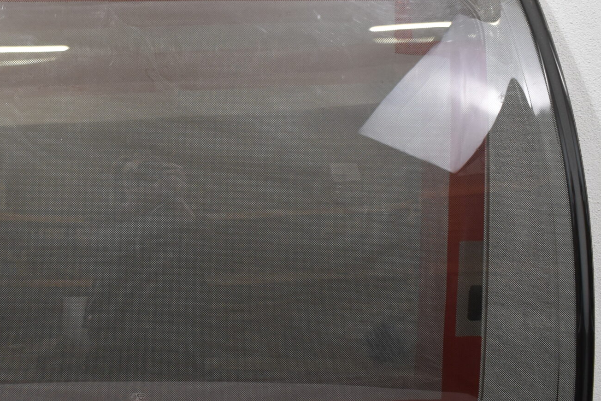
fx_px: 885
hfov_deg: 36.7
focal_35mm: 53
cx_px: 156
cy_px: 156
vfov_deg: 25.5
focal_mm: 18
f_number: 3.5
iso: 800
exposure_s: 1/200
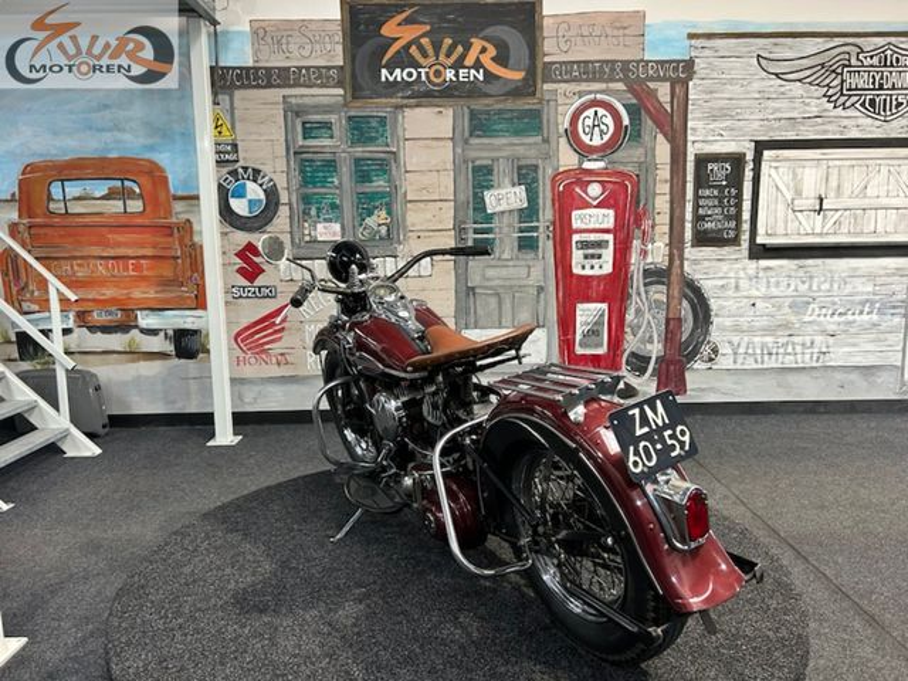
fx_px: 682
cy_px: 340
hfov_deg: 67.3
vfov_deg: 53.1
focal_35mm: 26
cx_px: 454
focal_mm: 5.7
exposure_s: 1/100
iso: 125
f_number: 1.5
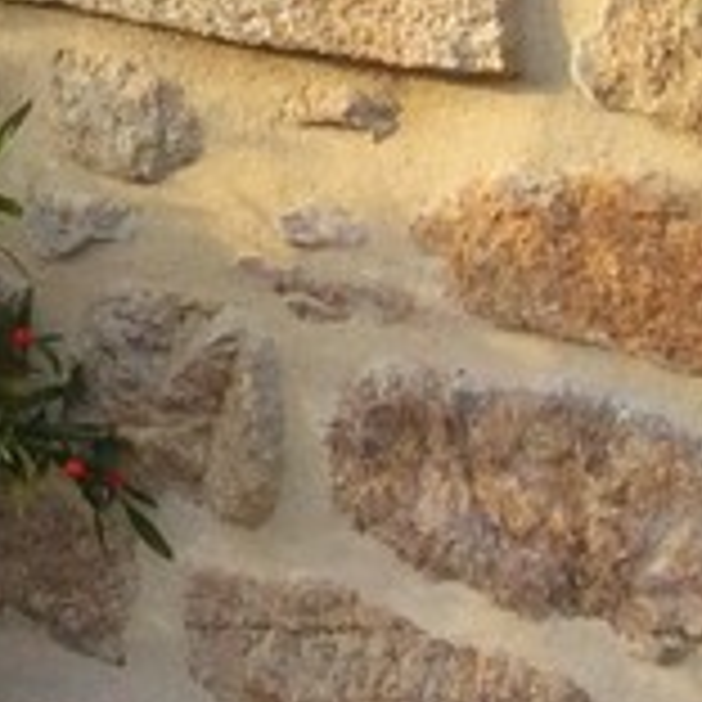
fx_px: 4245
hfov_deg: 8.5
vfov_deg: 8.7
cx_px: -1094
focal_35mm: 185
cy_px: -862
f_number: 2.4
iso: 32
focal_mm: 3.3
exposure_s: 1/270
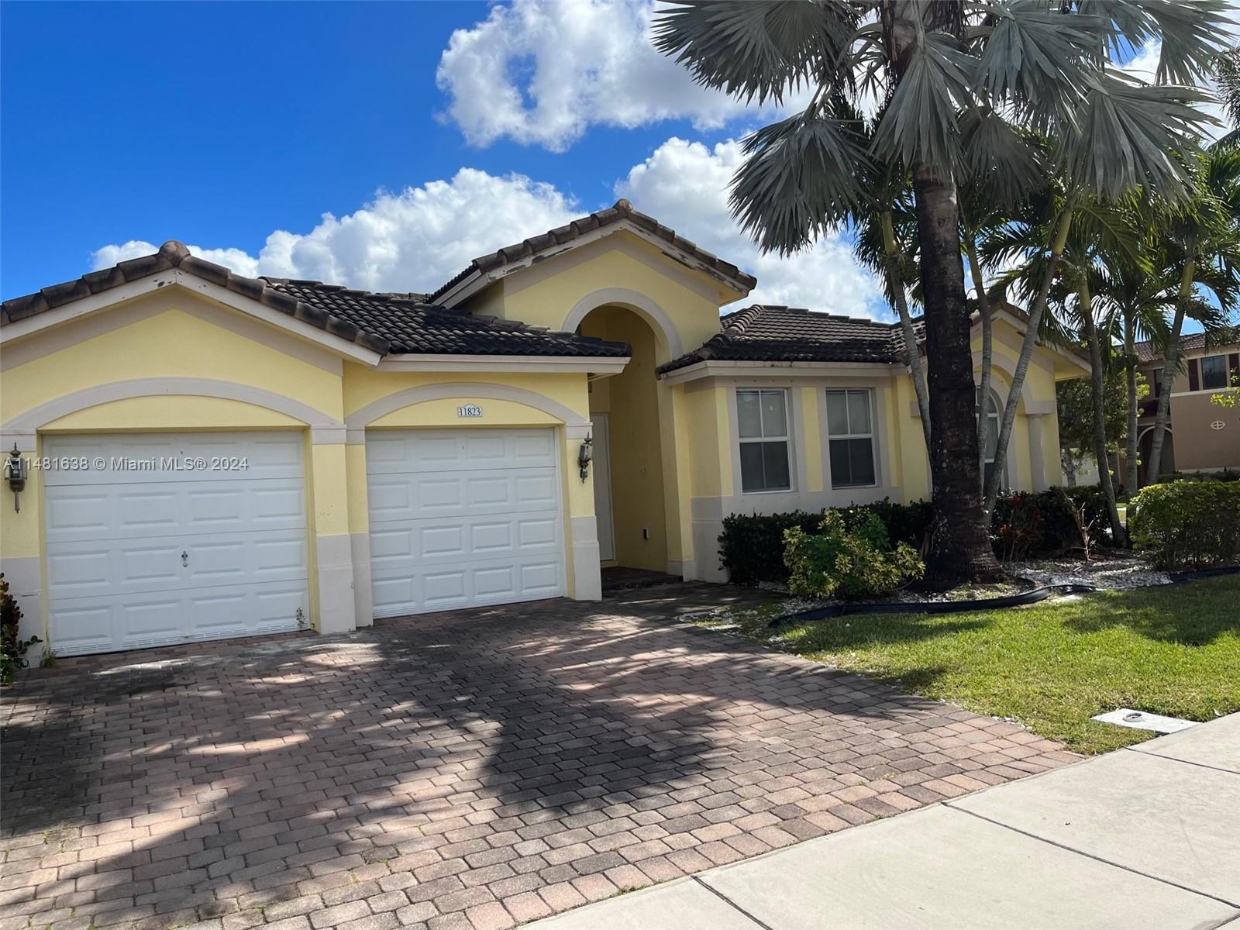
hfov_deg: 67.3
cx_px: 620
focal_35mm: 26
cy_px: 465
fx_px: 931
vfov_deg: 53.1
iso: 50
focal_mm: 5.1
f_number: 1.6
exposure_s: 1/3623
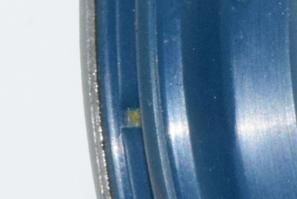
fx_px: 3573
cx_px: 441
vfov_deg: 3.2
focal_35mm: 433
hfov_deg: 4.7
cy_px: 78
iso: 1600
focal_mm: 40
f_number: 32
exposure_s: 1/60
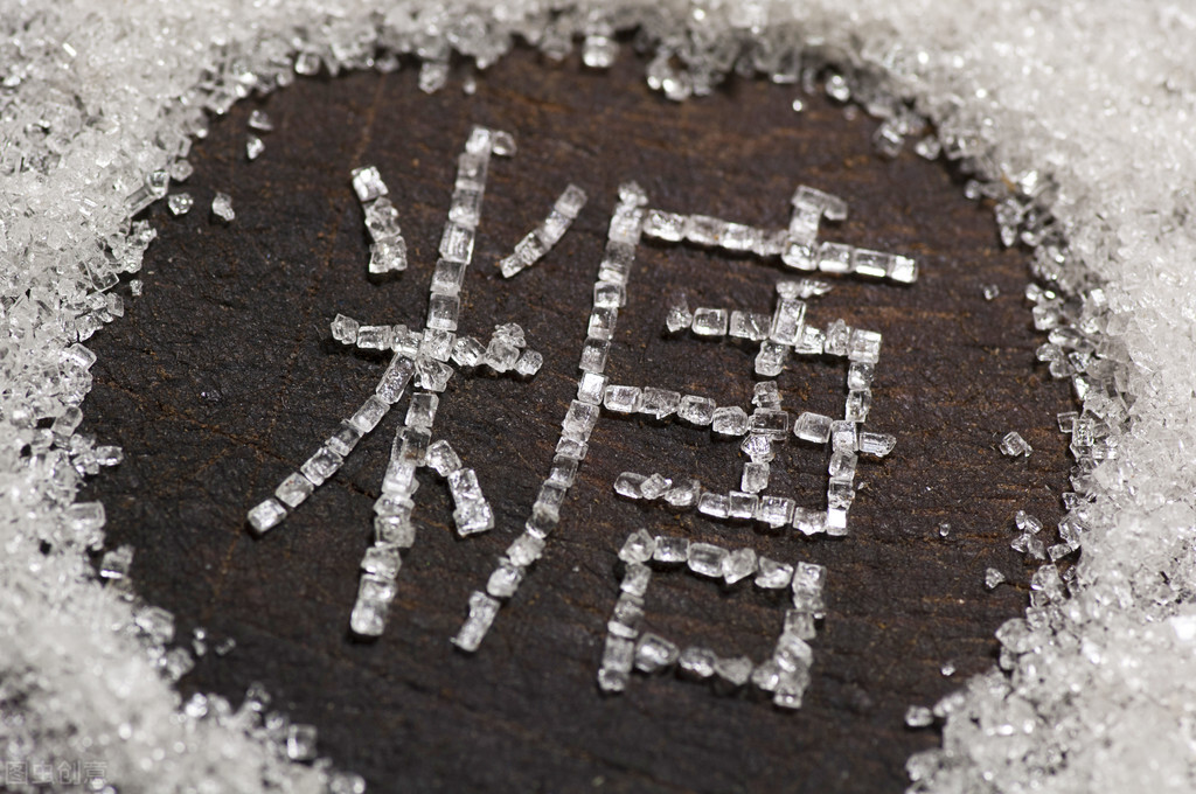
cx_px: 598
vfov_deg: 9.1
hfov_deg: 13.7
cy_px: 397
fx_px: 4977
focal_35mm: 150
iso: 100
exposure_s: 1/2.5
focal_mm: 100
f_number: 10
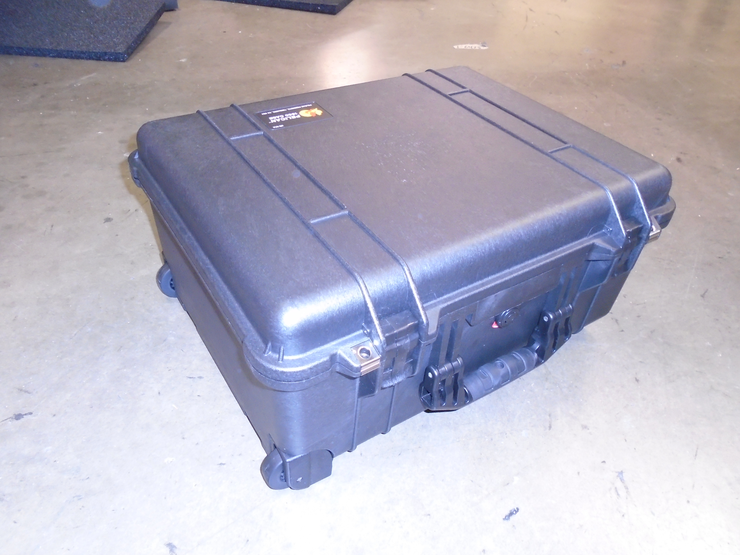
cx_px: 370
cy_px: 278
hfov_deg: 67.3
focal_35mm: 26
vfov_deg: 53.1
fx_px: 556
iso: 400
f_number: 3.2
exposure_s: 1/30
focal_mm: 4.6
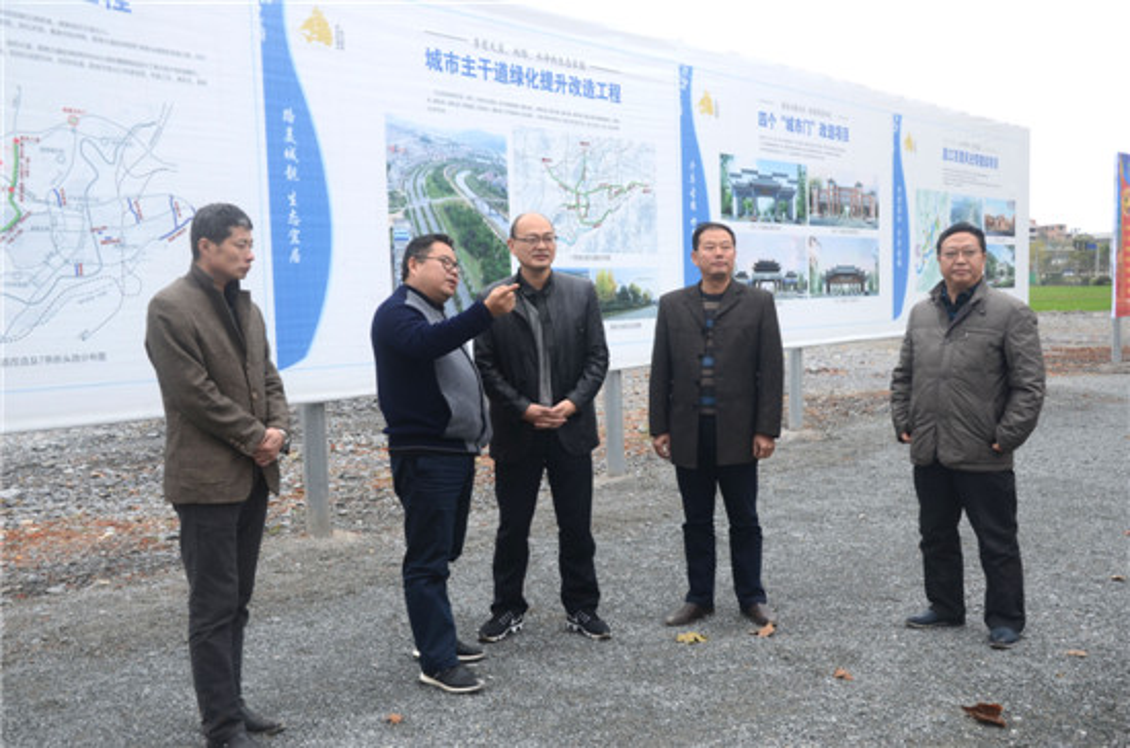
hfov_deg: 51.4
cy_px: 374
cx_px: 565
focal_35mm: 38
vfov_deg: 35.3
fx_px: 1174
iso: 200
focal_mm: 25
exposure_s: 1/160
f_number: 6.3
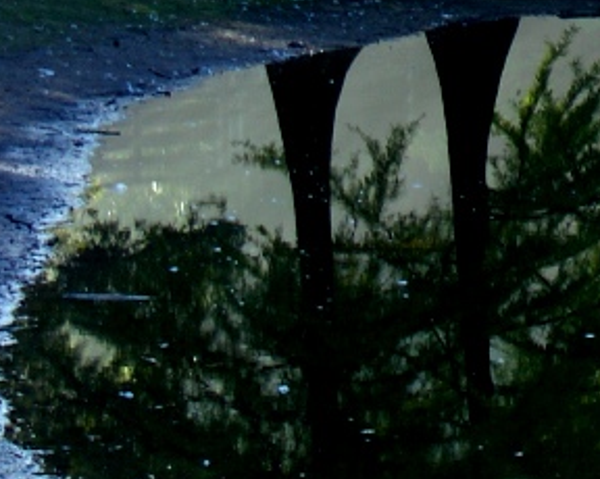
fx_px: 6061
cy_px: -499
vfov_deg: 4.5
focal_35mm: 342
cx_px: 941
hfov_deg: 5.6
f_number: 5.6
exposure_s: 1/80
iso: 100
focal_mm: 45
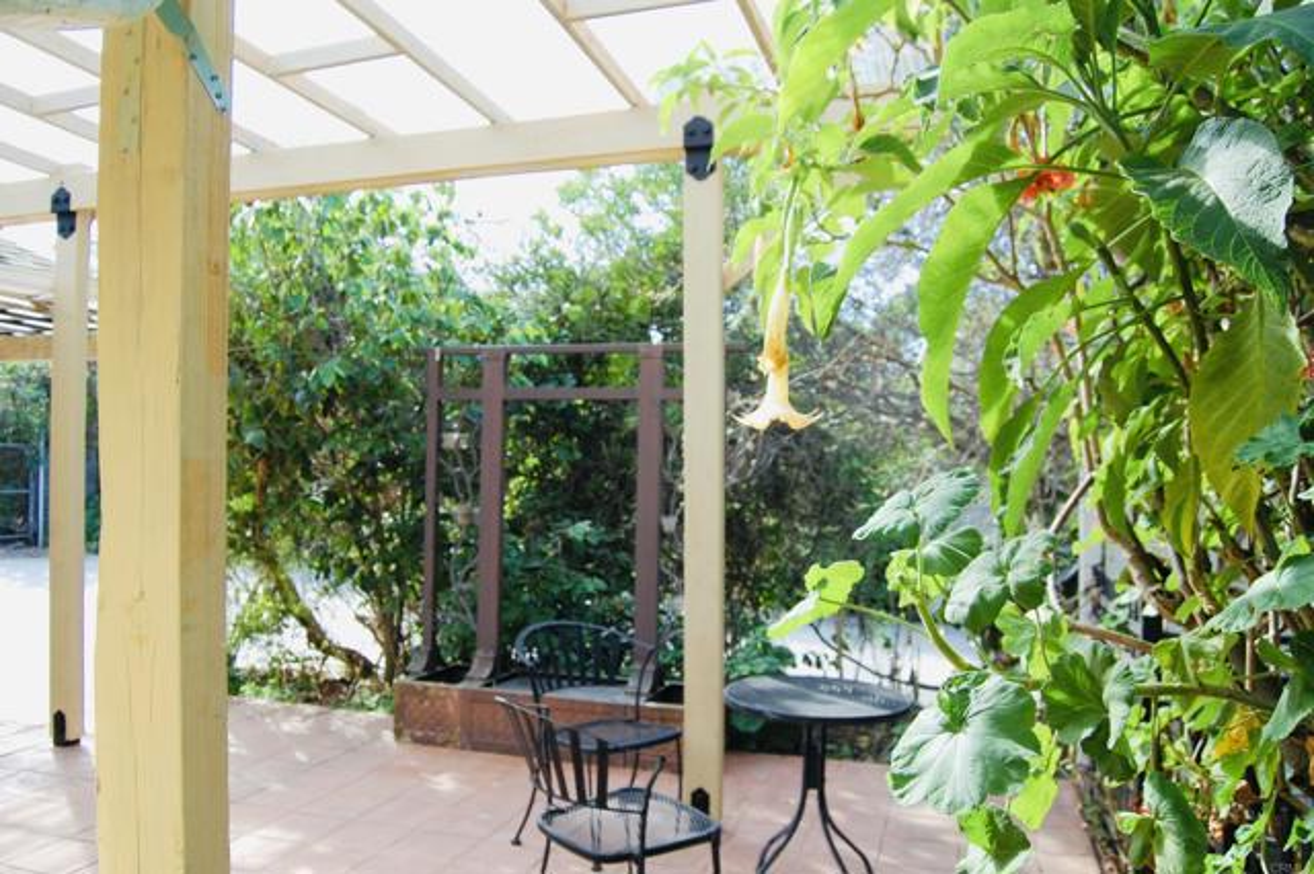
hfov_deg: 67.4
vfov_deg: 47.9
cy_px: 437
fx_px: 985
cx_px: 657
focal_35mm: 27
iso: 250
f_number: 5.6
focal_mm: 18
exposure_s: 1/125
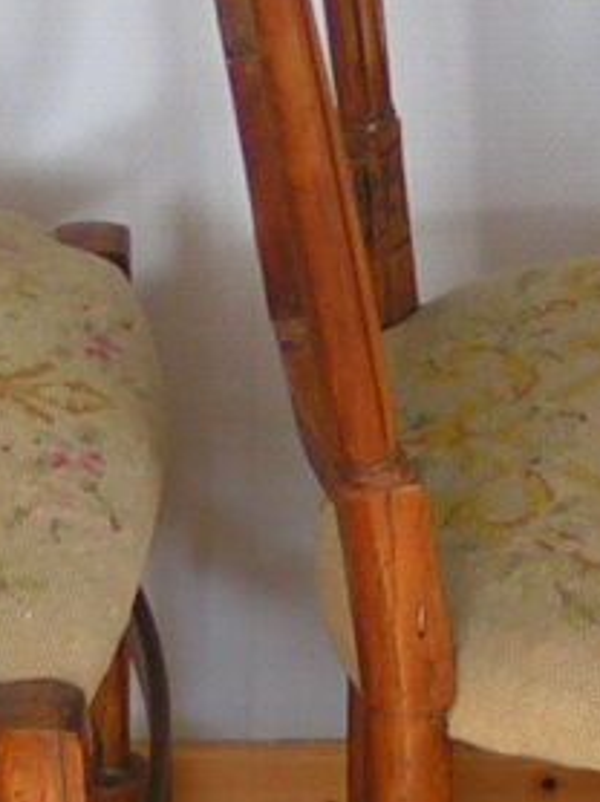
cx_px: 153
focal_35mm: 175
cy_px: 479
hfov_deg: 8.5
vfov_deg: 11.3
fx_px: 4051
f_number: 2.8
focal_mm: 5.8
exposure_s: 1/40
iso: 80
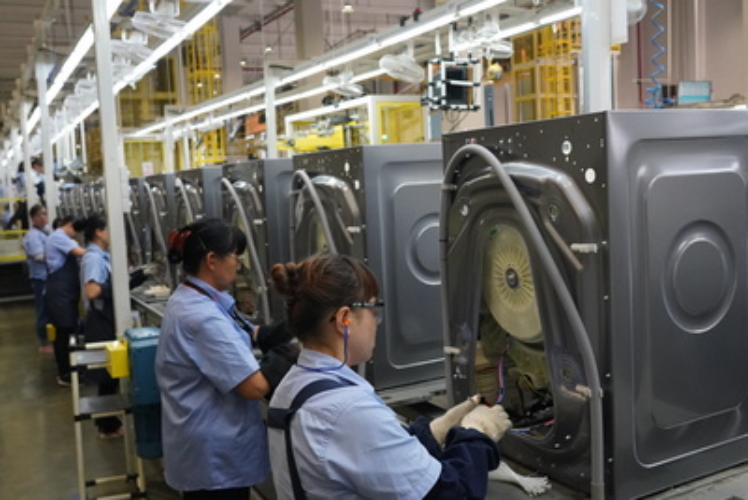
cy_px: 250
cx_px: 374
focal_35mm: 36
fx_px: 748
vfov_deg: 36.9
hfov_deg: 53.1
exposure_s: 1/250
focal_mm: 24
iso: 4000
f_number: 4.5
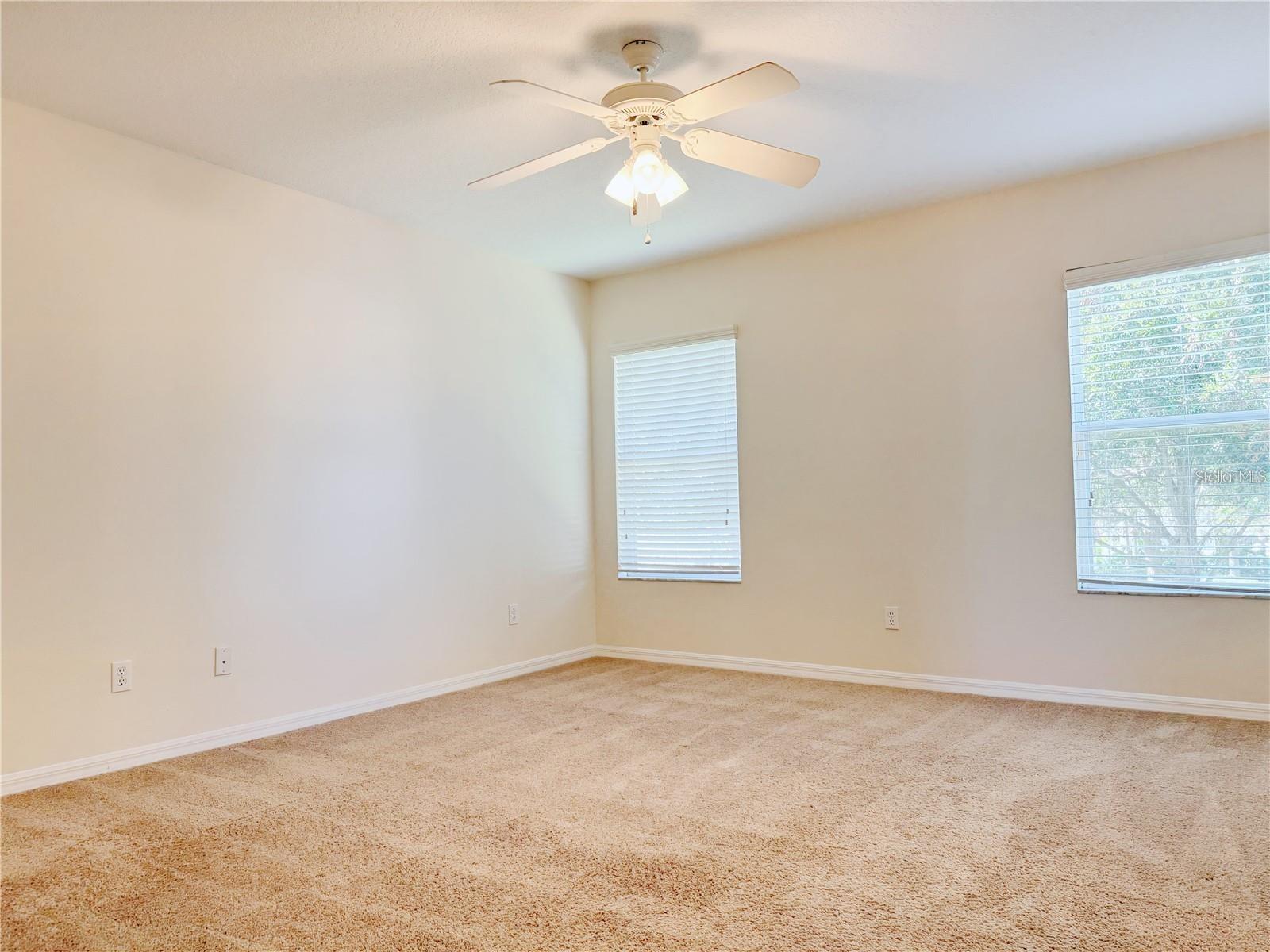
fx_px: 881
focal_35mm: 24
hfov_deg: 71.6
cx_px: 635
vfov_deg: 56.8
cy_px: 476
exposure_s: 1/120
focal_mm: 6.76
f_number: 1.78
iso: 160
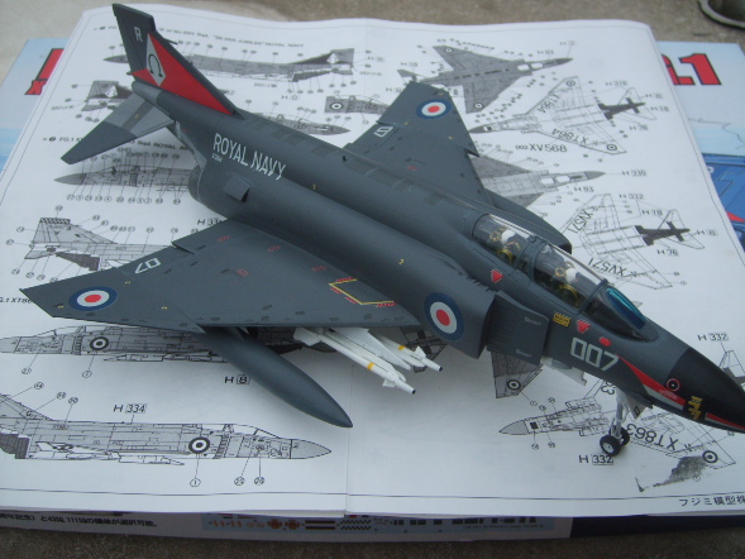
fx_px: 818
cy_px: 258
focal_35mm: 38
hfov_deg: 48.9
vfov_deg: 37.7
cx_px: 398
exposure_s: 1/180
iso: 50
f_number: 7.1
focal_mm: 5.8
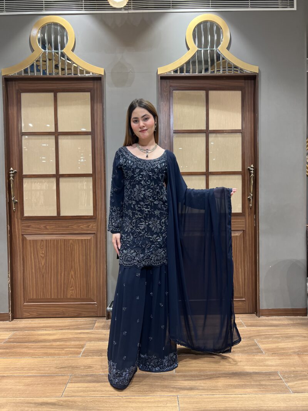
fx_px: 309
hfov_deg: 53.1
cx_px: 154
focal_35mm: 26
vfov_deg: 67.3
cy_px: 206
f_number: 1.5
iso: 100
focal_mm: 5.7
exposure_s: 1/100
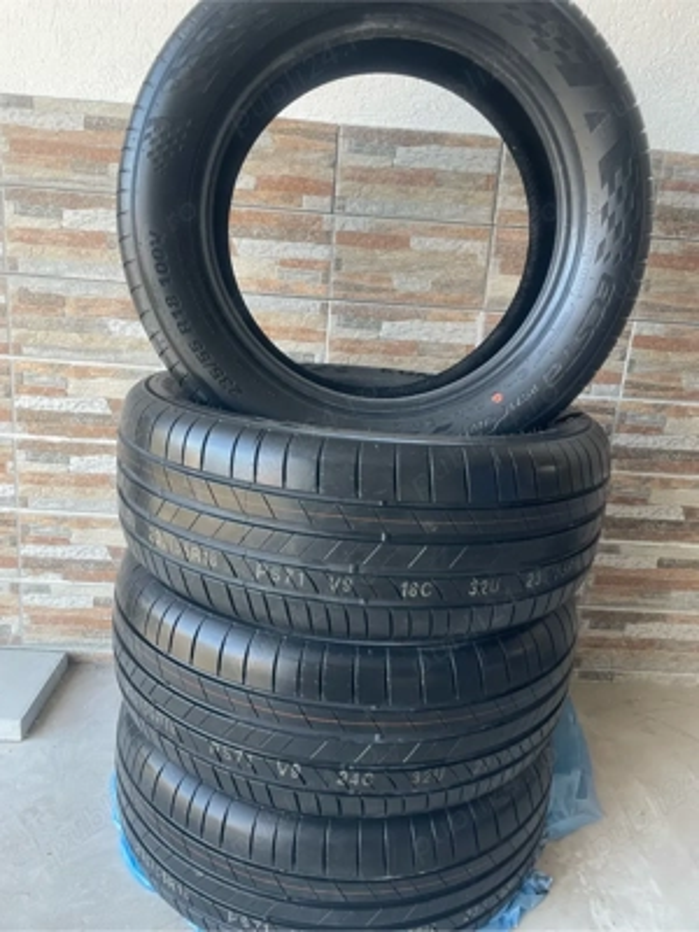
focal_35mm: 26
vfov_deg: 67.3
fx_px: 700
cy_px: 466
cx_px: 350
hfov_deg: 53.1
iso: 125
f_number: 1.6
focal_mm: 4.2
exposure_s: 1/86
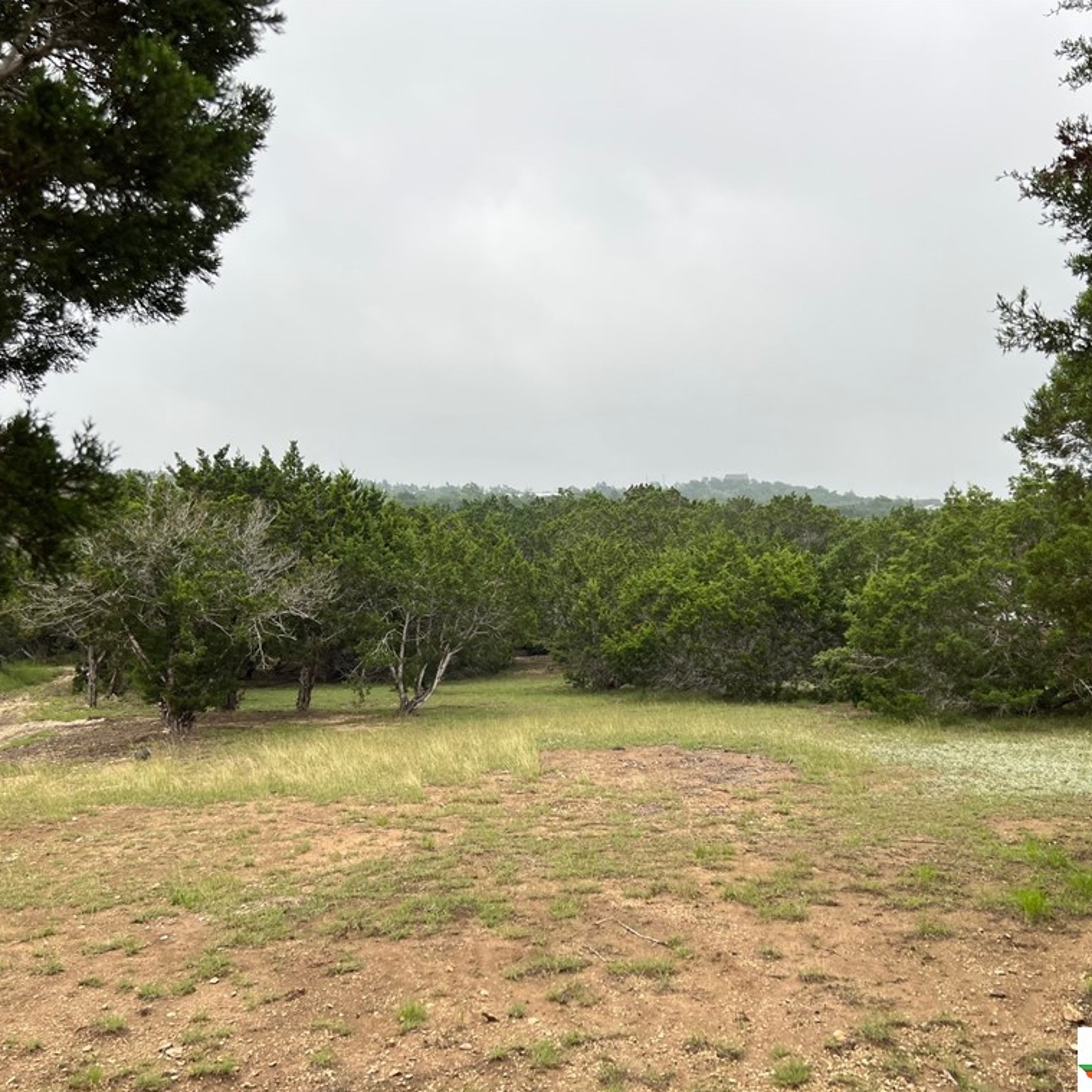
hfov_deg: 52.5
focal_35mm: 31
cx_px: 557
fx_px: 1106
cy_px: 548
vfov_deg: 52.5
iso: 50
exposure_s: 1/621
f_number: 1.5
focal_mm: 5.7
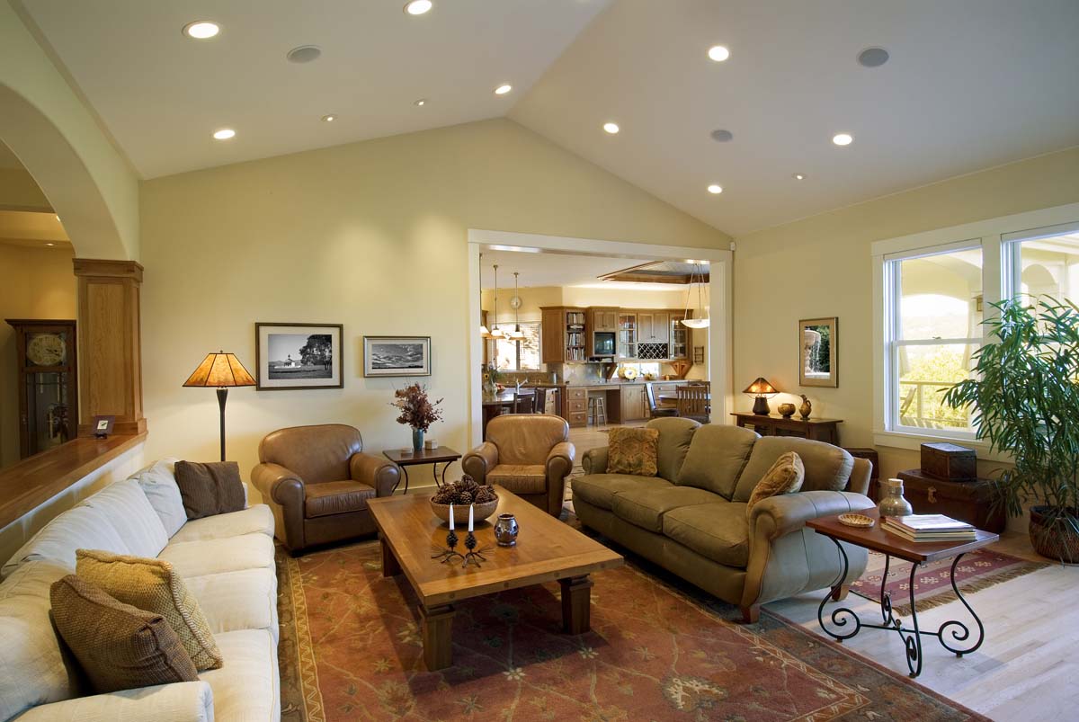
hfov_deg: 89.9
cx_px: 540
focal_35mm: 18
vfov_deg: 67.5
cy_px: 361
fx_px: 540
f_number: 11
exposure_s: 1/2
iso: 100
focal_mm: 12
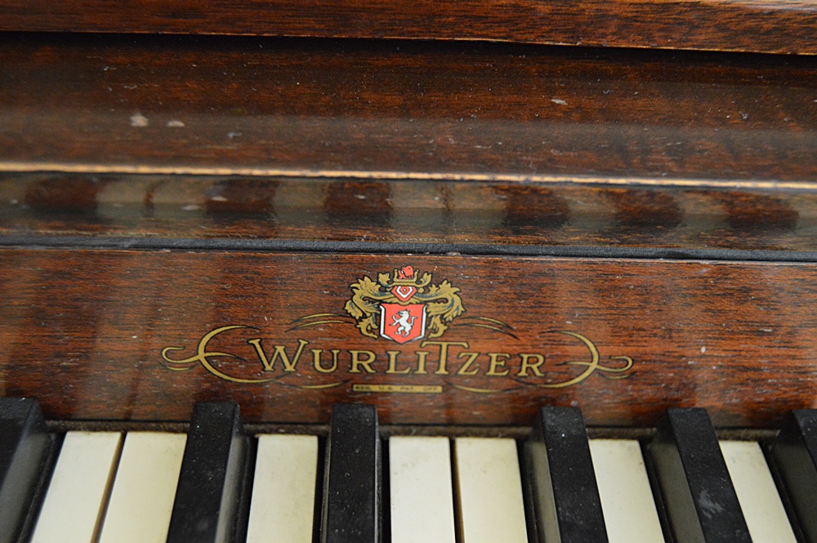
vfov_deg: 28.9
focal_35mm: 46
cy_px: 272
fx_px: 1054
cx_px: 408
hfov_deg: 42.4
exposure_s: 1/25
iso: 3200
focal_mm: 31
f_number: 4.2
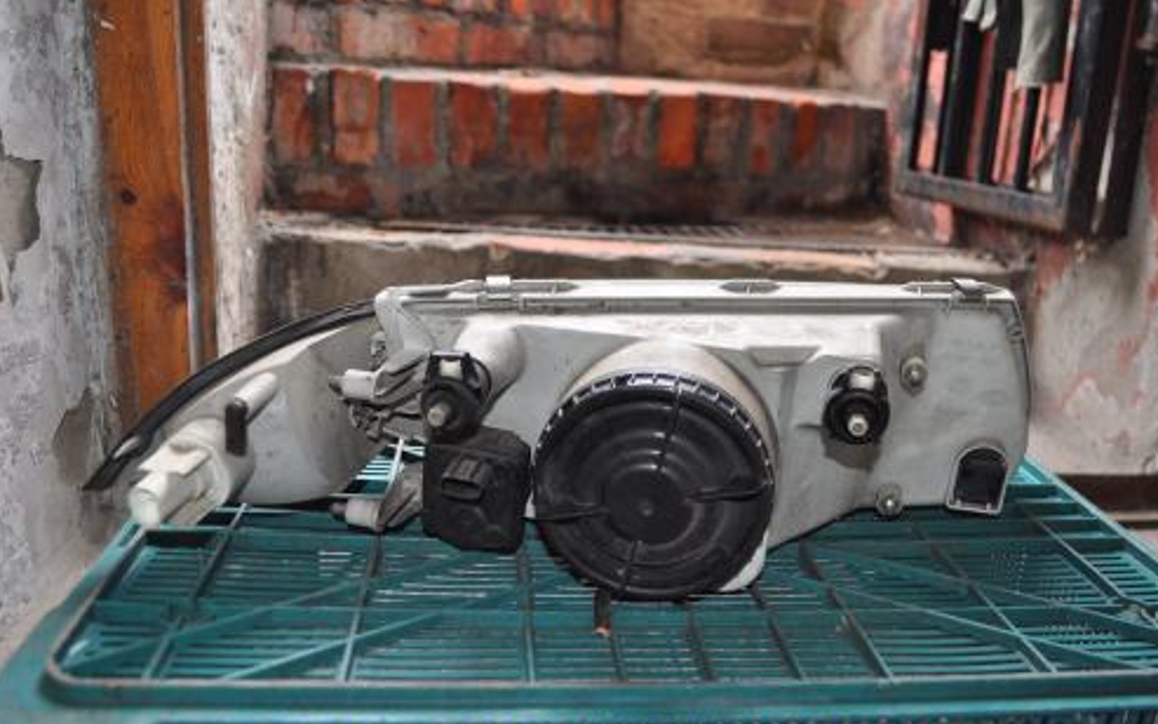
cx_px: 578
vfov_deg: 40.6
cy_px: 386
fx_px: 978
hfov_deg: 61.2
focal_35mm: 31
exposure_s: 1/60
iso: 450
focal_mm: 20
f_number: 3.8
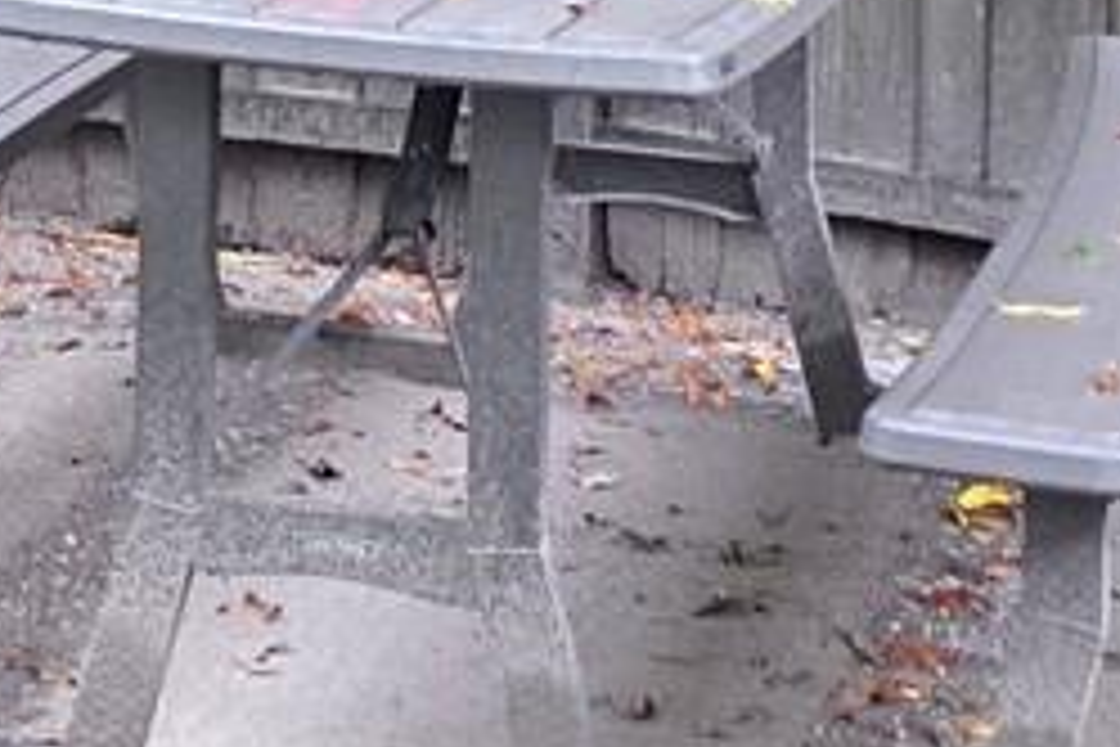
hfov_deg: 13.0
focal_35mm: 154
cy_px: -1116
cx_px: -216
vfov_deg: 8.1
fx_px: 4791
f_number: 1.7
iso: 500
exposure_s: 1/120
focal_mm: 6.3
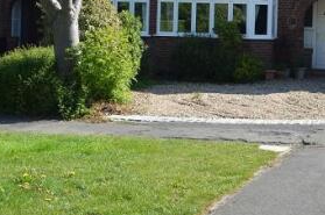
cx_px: 281
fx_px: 668
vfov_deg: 17.7
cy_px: -17
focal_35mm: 74
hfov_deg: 26.6
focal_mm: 21
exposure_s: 1/200
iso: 100
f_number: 7.1
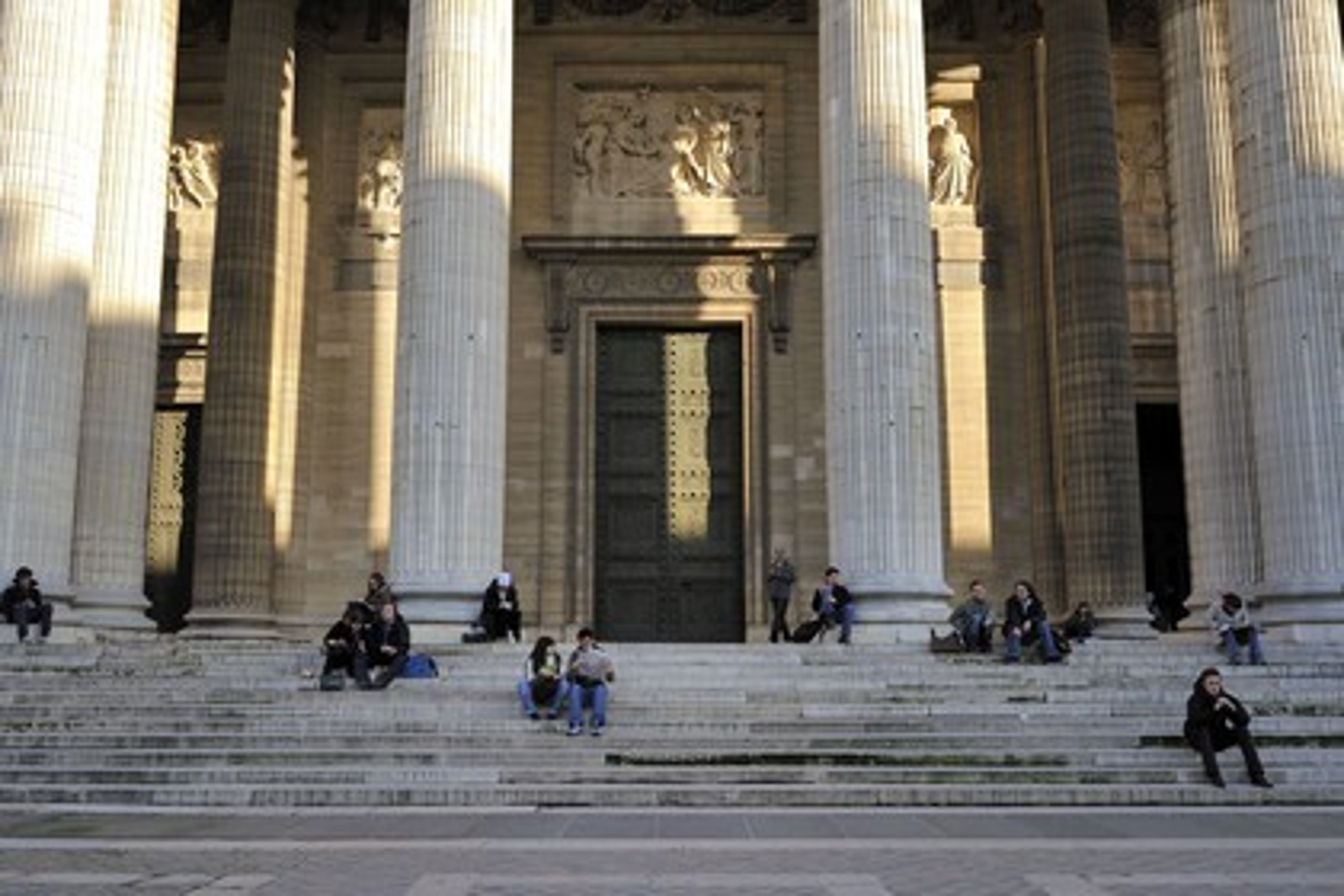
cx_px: 672
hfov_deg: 63.7
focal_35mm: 29
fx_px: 1083
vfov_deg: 45.0
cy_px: 448
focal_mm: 29
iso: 200
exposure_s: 1/100
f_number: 7.1
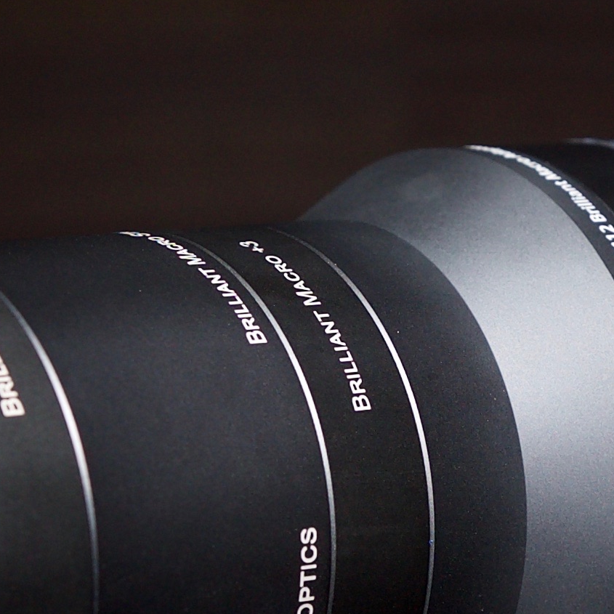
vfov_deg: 8.4
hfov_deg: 8.4
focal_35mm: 209
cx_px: 483
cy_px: 490
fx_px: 4194
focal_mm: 50
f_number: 4
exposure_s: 1/40
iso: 800
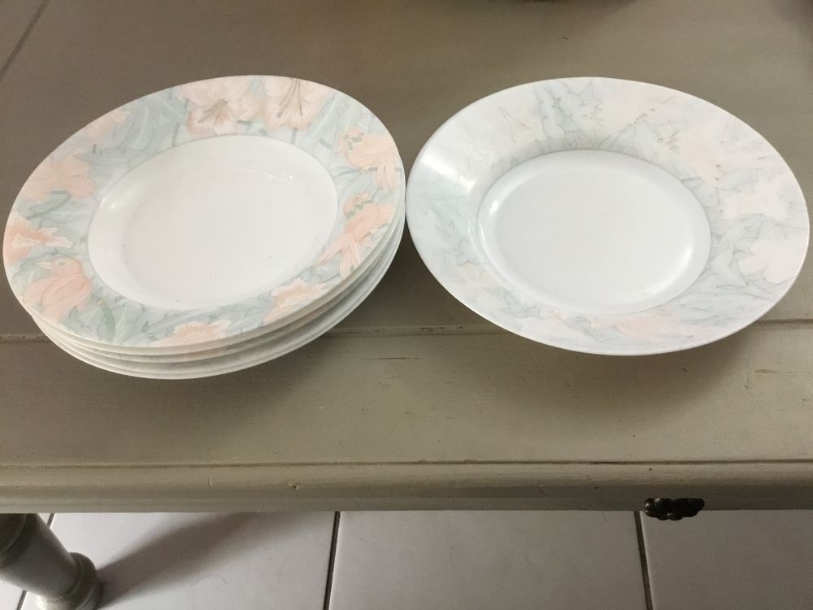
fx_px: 728
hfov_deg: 58.4
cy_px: 305
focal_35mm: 31
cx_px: 406
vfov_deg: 45.4
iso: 200
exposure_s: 1/17
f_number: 2.4
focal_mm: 3.3
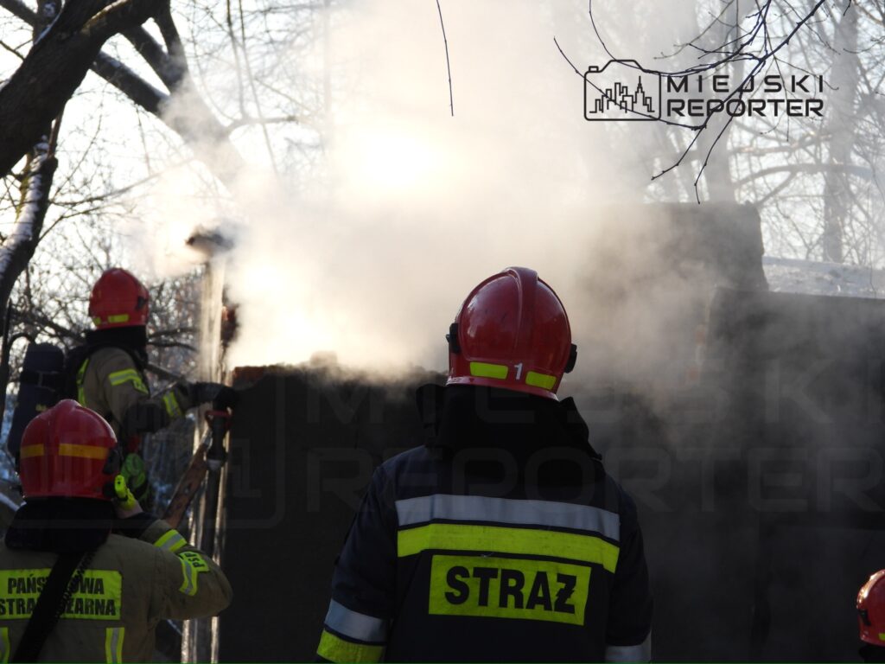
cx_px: 442
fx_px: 5497
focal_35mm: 215
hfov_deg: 9.2
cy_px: 332
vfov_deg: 6.9
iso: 100
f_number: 4.5
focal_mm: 38.6
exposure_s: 1/250
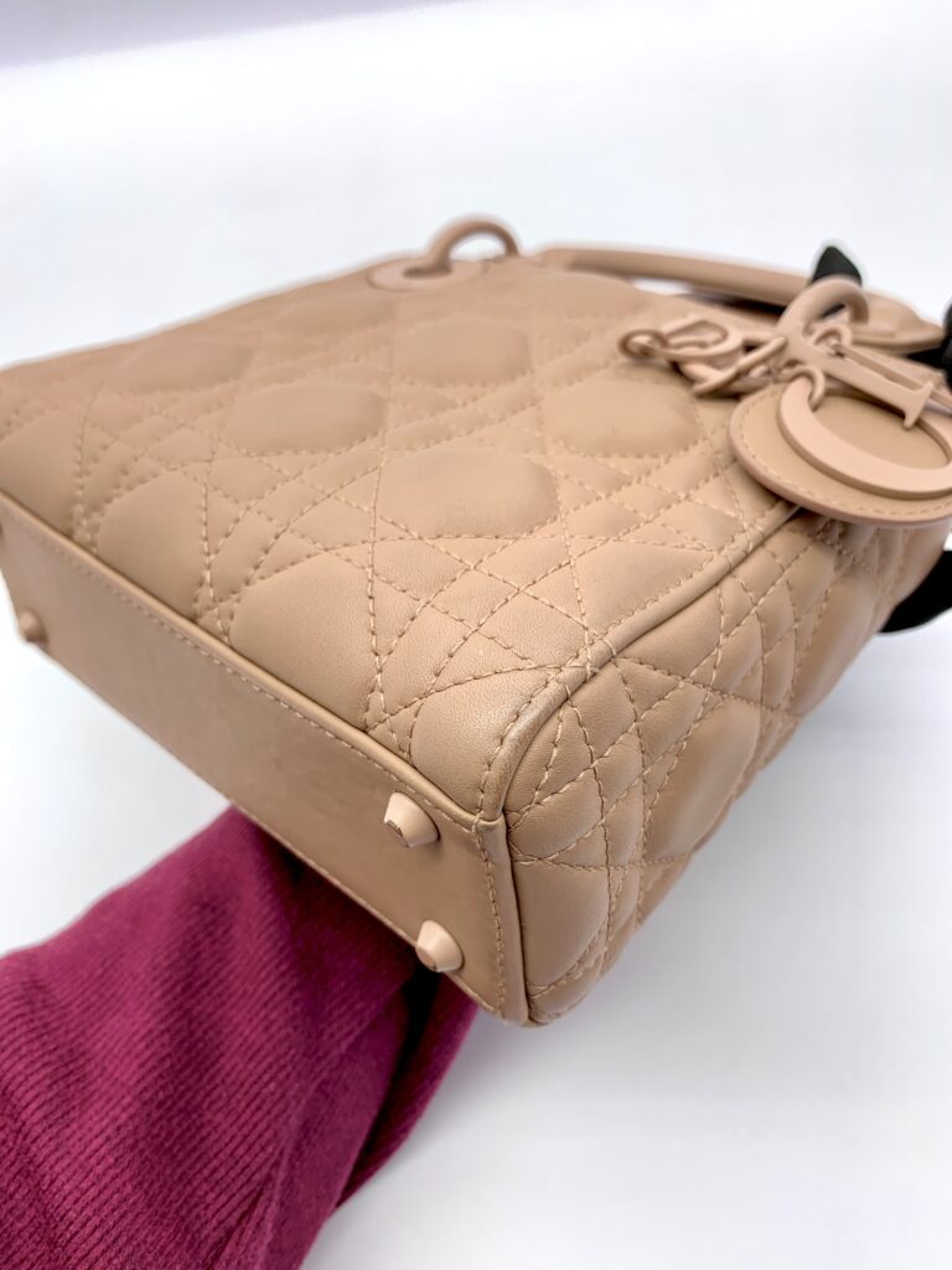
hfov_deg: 53.1
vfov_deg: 67.3
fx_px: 953
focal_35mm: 26
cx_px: 476
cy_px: 635
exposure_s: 1/100
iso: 50
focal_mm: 4.25
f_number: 1.8
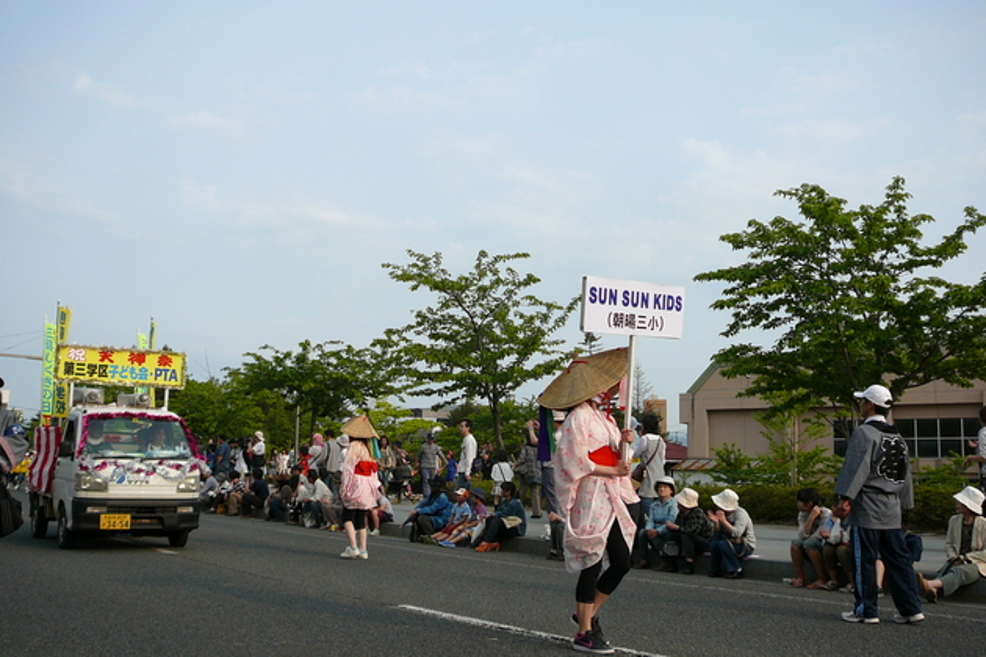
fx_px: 1013
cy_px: 350
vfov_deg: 35.9
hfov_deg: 51.9
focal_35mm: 37
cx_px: 493
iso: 80
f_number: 2.8
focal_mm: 5.2
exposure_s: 1/800
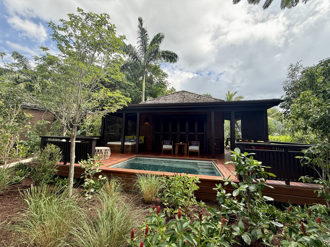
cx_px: 165
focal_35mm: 14
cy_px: 124
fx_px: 133
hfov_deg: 102.1
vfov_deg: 85.7
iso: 64
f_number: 2.2
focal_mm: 2.22
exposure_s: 1/395
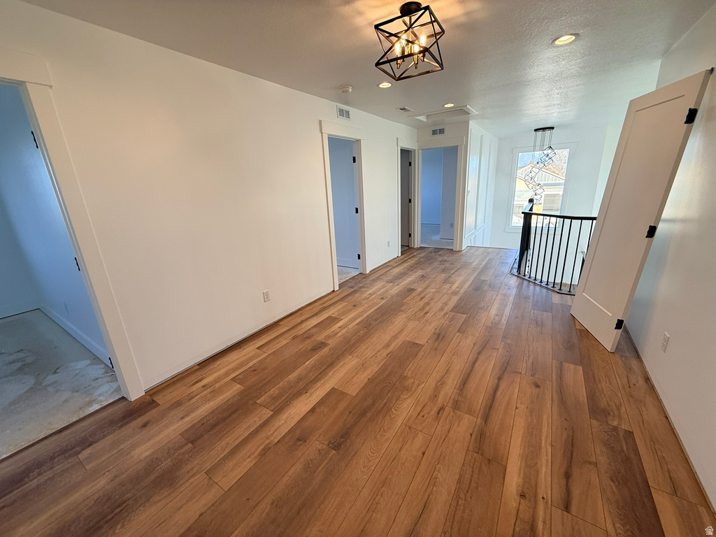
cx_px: 358
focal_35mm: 14
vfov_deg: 85.7
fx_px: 290
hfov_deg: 102.1
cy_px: 268
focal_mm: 2.22
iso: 64
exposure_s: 1/120
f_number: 2.2
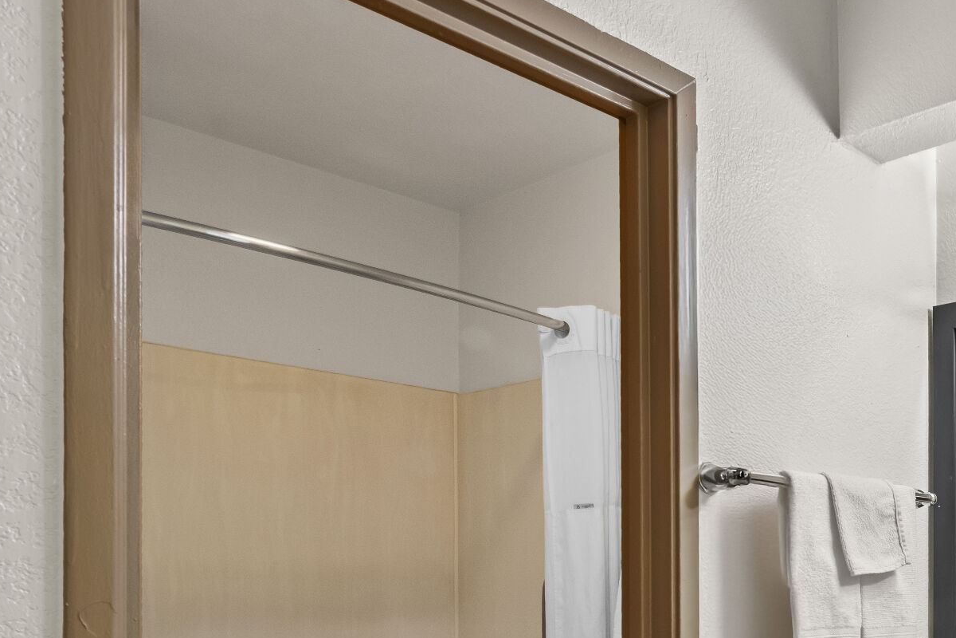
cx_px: 993
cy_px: 649
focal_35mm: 35
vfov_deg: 34.2
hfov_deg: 44.6
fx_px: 929
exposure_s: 1/3
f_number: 9
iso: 400
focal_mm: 14
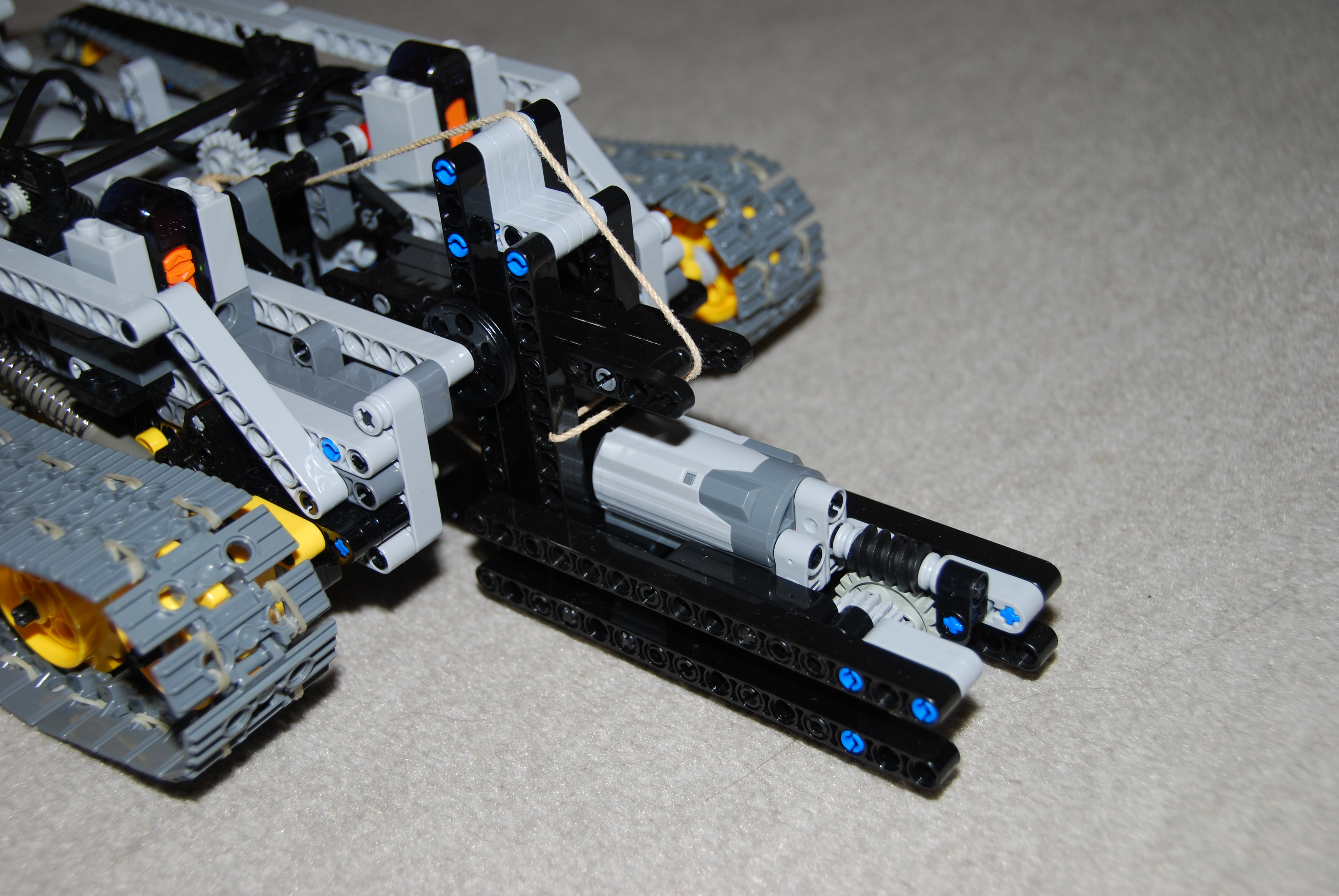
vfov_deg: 28.2
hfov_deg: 41.1
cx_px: 670
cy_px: 448
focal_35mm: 48
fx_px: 1787
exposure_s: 1/60
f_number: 4.2
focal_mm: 32
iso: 100
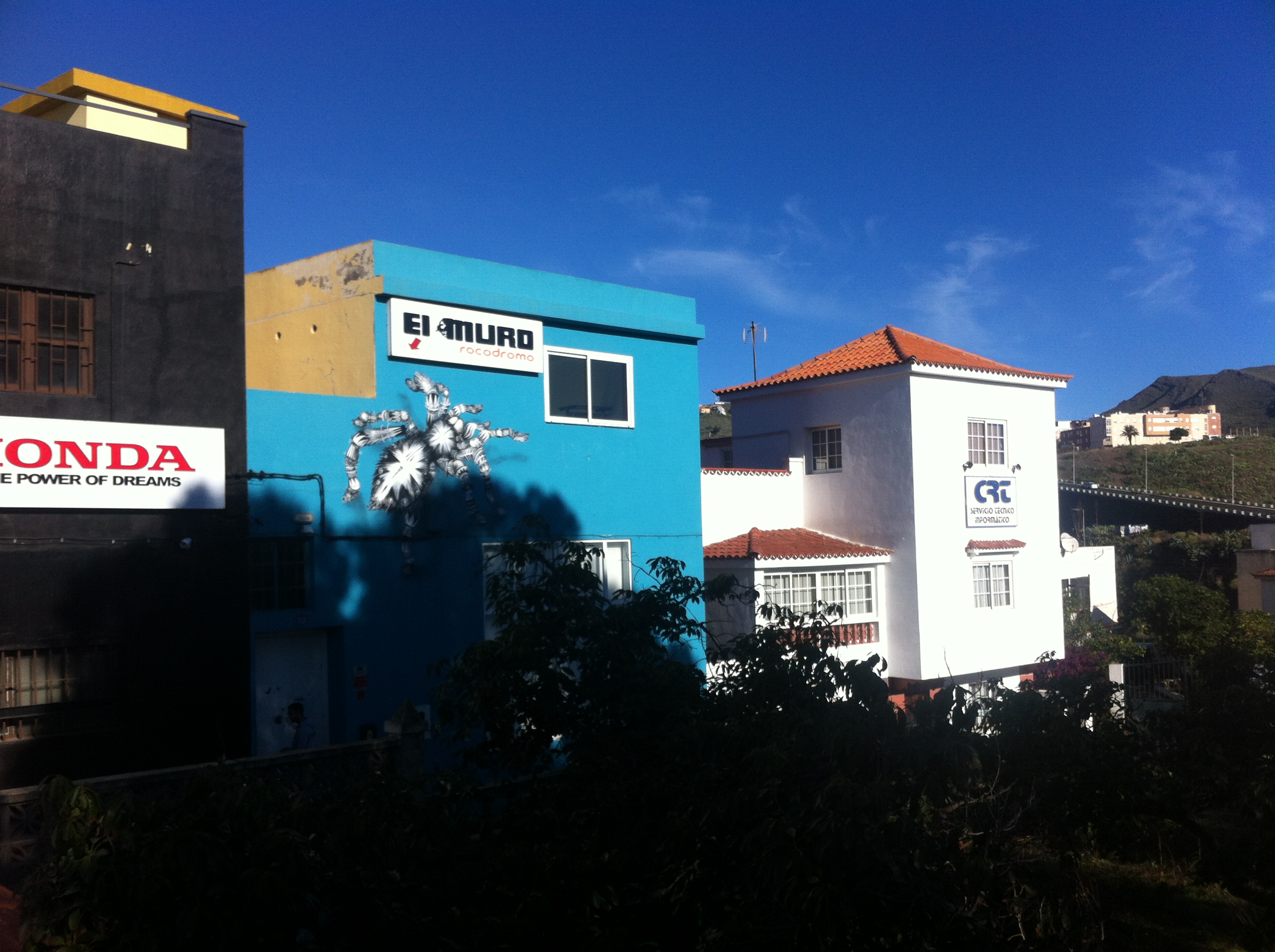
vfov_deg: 40.6
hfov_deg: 52.7
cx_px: 638
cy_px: 476
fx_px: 1287
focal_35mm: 35
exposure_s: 1/1885
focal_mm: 3.85
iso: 80
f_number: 2.8
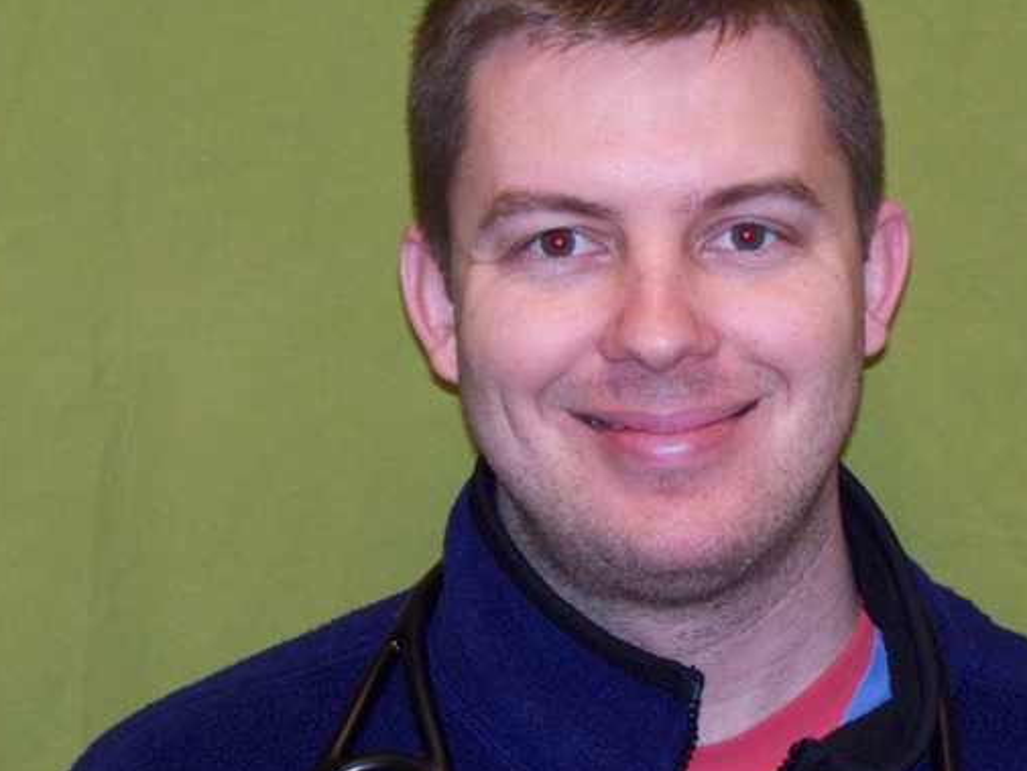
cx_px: 624
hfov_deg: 14.8
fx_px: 3947
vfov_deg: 11.1
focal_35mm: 133
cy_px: 307
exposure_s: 1/50
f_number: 3.8
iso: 200
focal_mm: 22.05
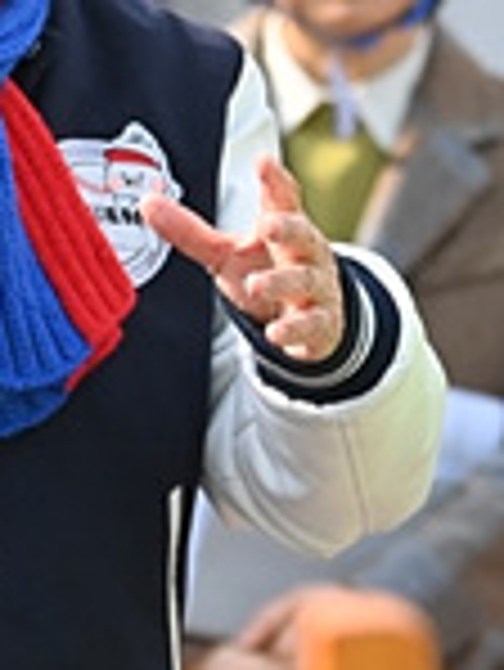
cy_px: 97
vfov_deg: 4.1
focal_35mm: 478
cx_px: 333
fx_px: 9266
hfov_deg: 3.1
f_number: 2.8
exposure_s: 1/6400
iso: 800
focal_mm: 116
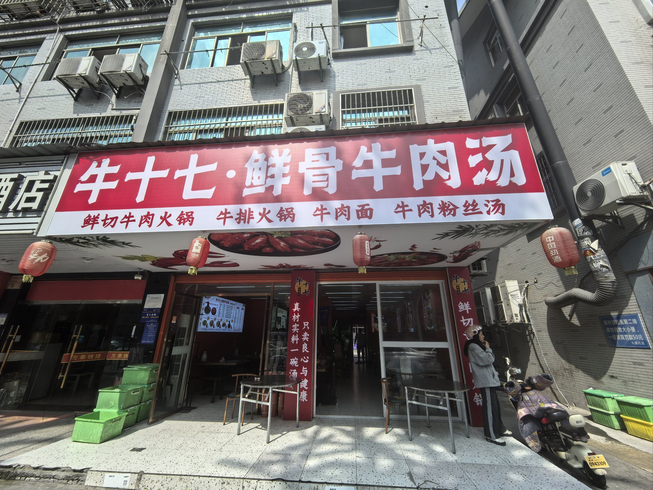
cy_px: 245
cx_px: 326
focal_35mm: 13
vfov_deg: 89.9
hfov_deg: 106.2
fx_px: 245
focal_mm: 1.95
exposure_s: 1/1111
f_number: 2.2
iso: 50
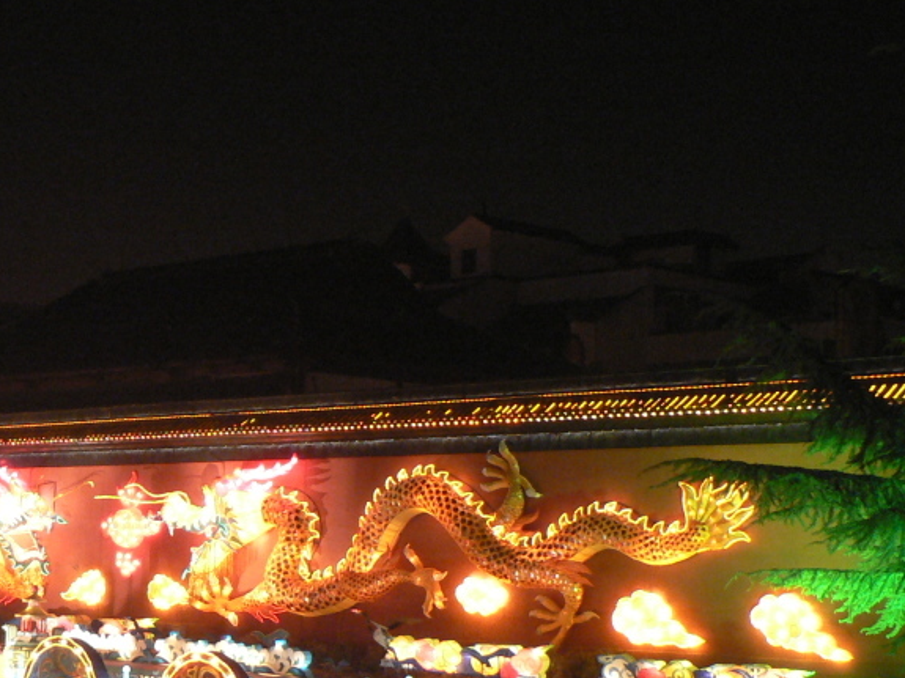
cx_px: 121
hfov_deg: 26.0
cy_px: 518
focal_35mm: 73
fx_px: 1908
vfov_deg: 20.0
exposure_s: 1/5
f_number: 2.8
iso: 200
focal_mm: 6.8
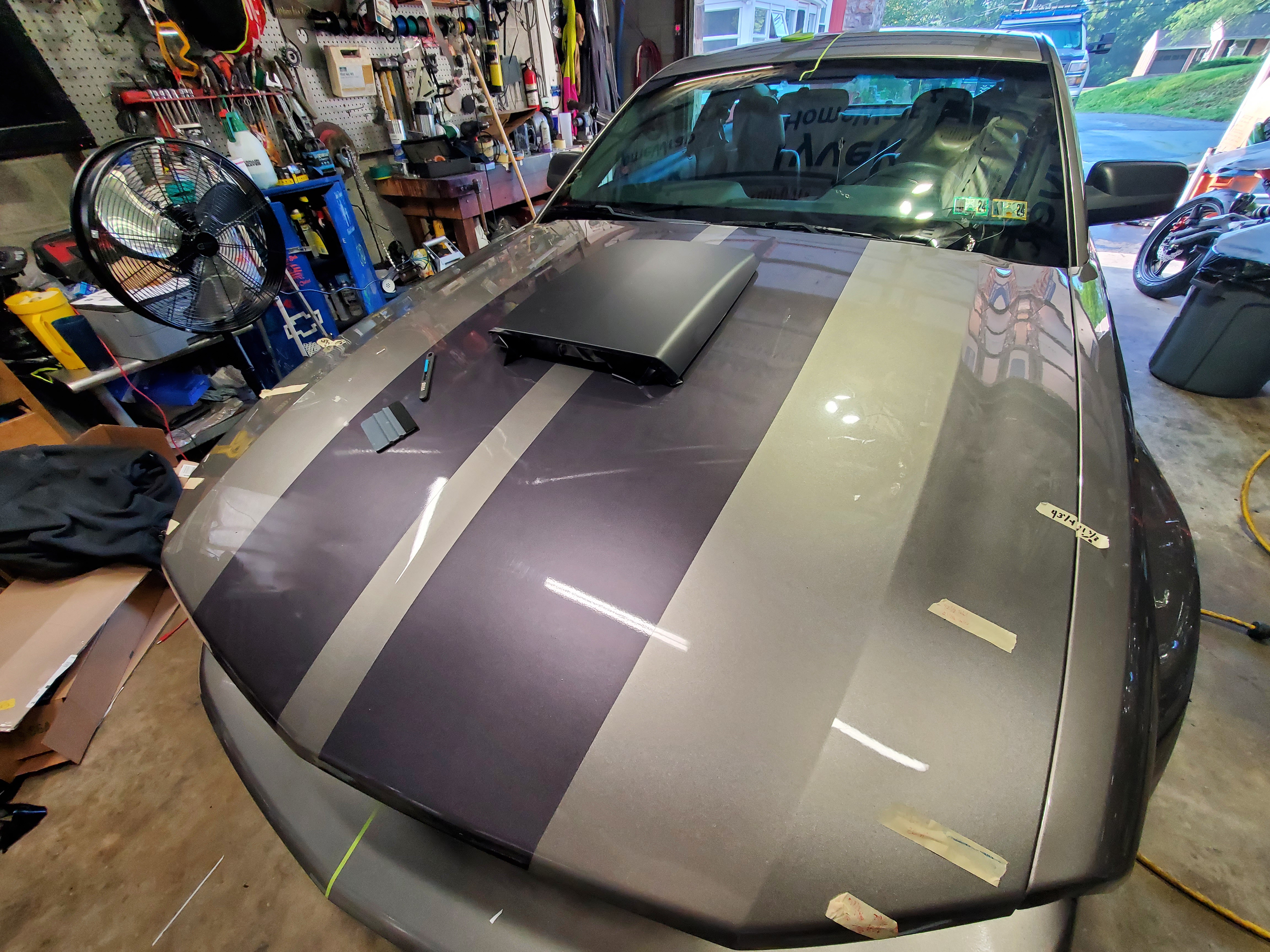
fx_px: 477
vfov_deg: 89.9
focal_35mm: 13
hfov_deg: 106.2
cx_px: 635
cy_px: 476
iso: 160
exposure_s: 1/60
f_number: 2.2
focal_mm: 1.8
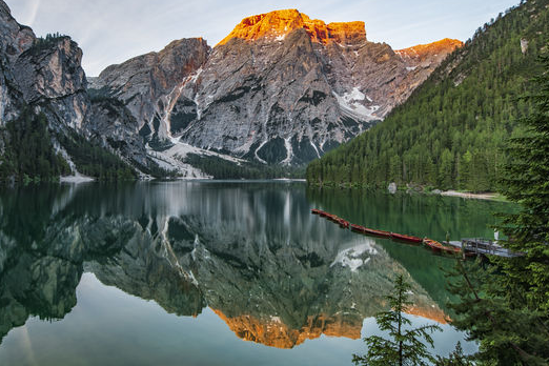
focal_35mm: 23
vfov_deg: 55.1
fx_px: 351
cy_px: 172
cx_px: 246
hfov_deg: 75.9
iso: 100
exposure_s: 1/6
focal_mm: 20
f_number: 9
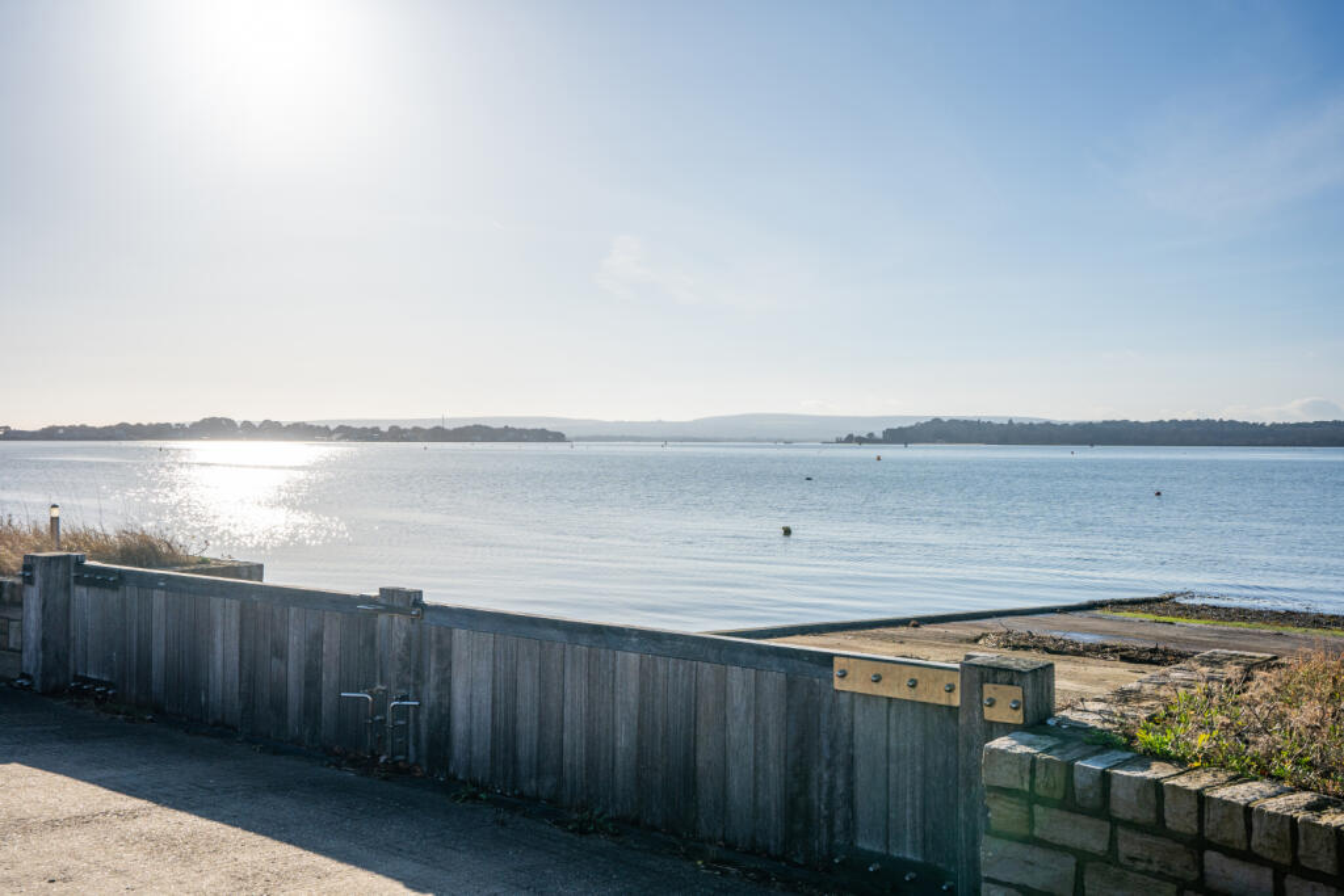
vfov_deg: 37.9
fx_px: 1307
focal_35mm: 35
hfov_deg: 54.4
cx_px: 672
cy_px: 448
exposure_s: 1/640
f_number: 11
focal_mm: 35
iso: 250
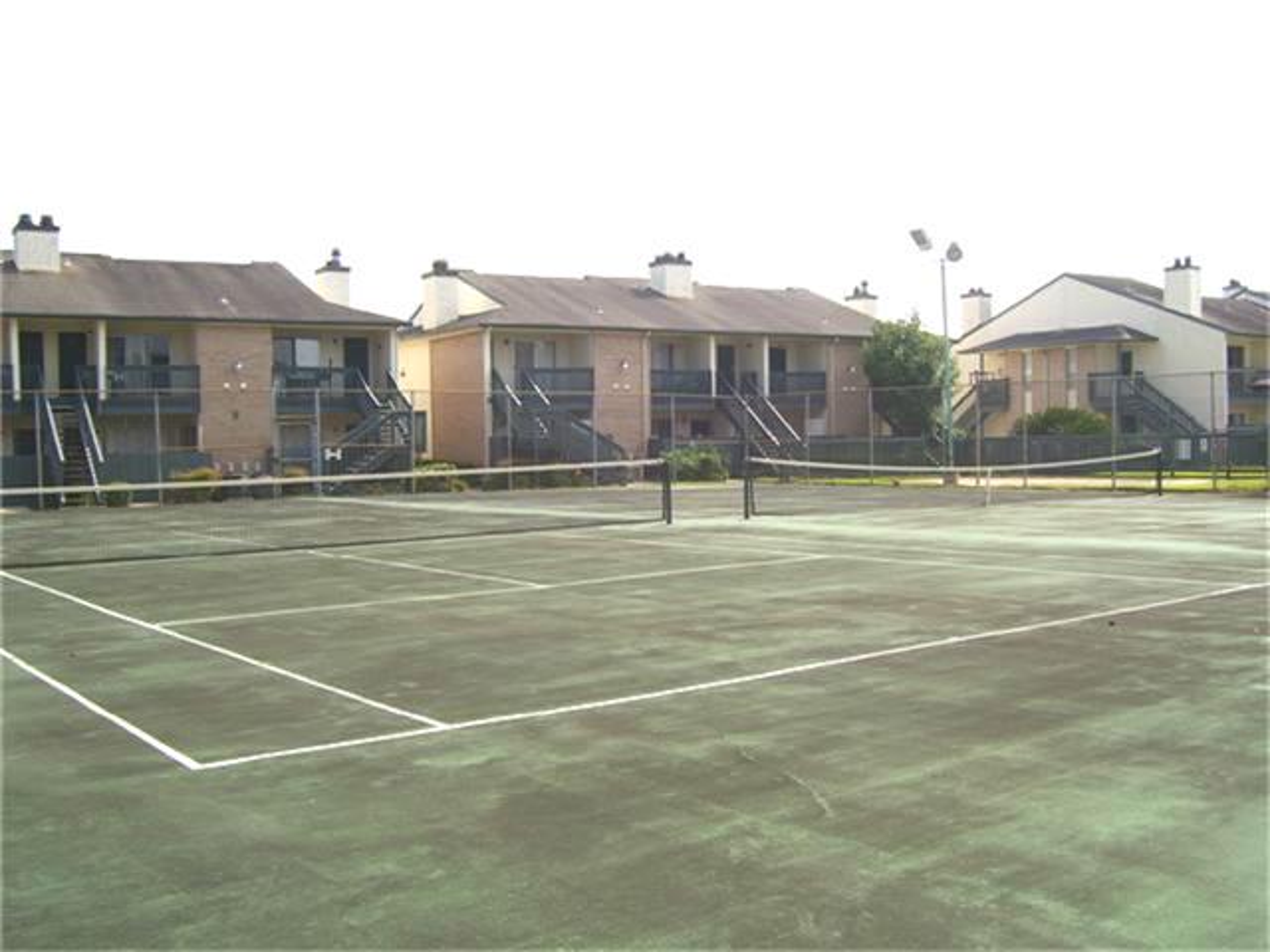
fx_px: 1357
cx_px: 635
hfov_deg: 50.1
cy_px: 476
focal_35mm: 37
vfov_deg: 38.7
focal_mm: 6
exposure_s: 1/500
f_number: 4.8
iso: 80
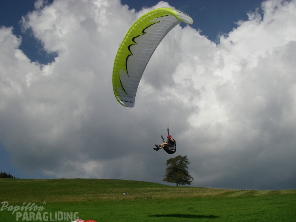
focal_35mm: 38
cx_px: 148
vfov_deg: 37.7
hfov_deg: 49.0
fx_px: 325
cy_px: 111
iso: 64
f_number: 6.6
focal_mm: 6.3
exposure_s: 1/640
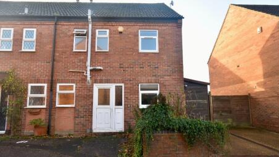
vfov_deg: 52.3
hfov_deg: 82.4
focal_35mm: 22
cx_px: 137
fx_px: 159
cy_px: 88
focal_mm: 13
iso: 200
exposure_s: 1/60
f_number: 7.1
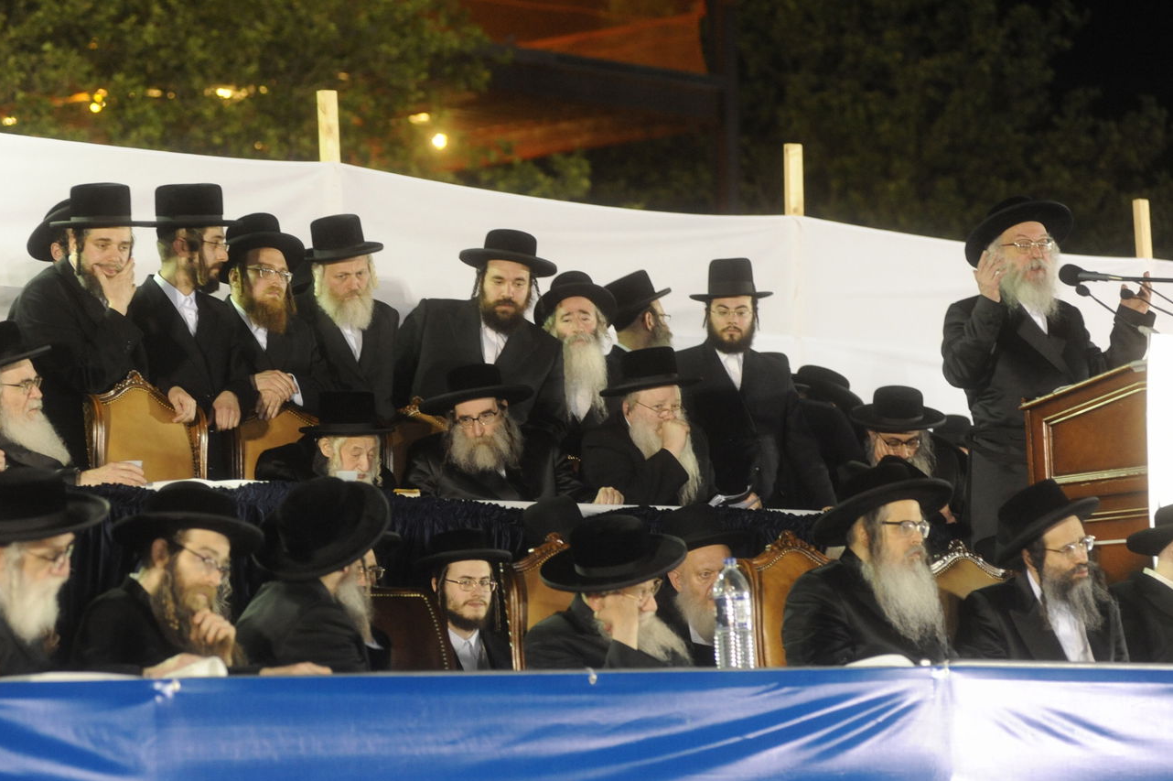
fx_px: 4266
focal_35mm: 131
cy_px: 419
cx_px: 534
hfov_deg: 15.7
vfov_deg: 10.5
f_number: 4
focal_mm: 120
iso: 3200
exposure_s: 1/100
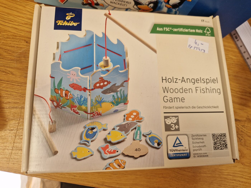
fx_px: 167
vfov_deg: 58.9
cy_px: 94
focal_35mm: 23
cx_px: 126
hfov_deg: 73.9
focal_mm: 5.4
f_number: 1.8
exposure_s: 1/100
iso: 50
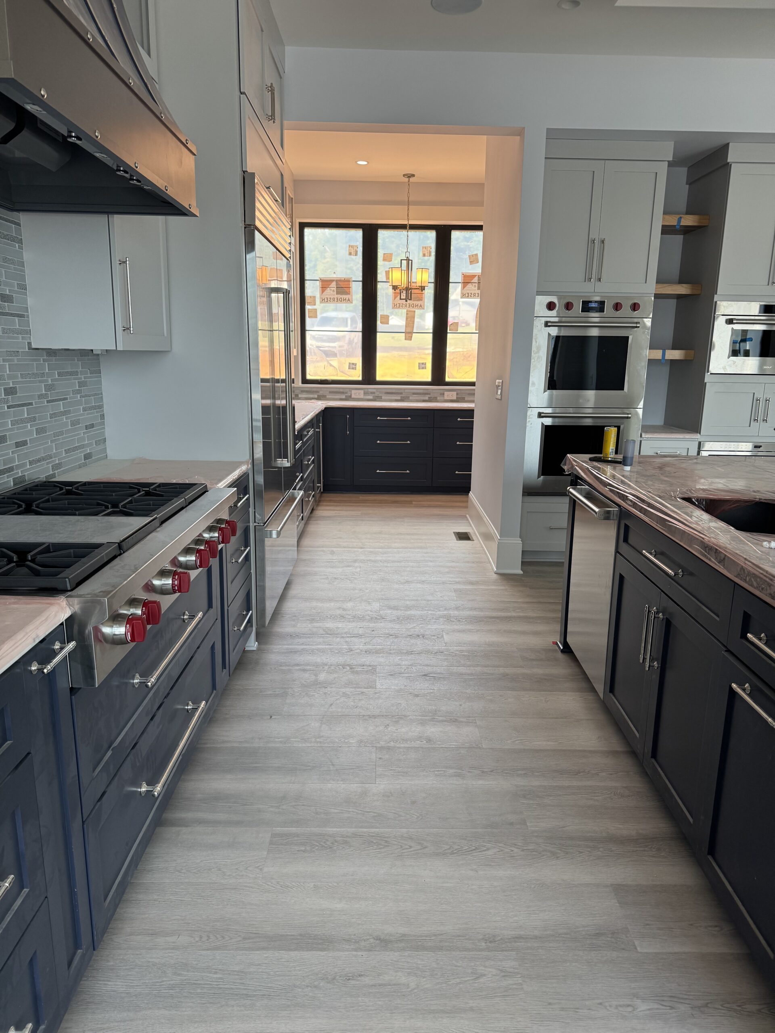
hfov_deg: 56.8
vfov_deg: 71.6
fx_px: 716
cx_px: 388
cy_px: 516
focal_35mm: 24
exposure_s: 1/131
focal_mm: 6.76
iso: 100
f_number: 1.78
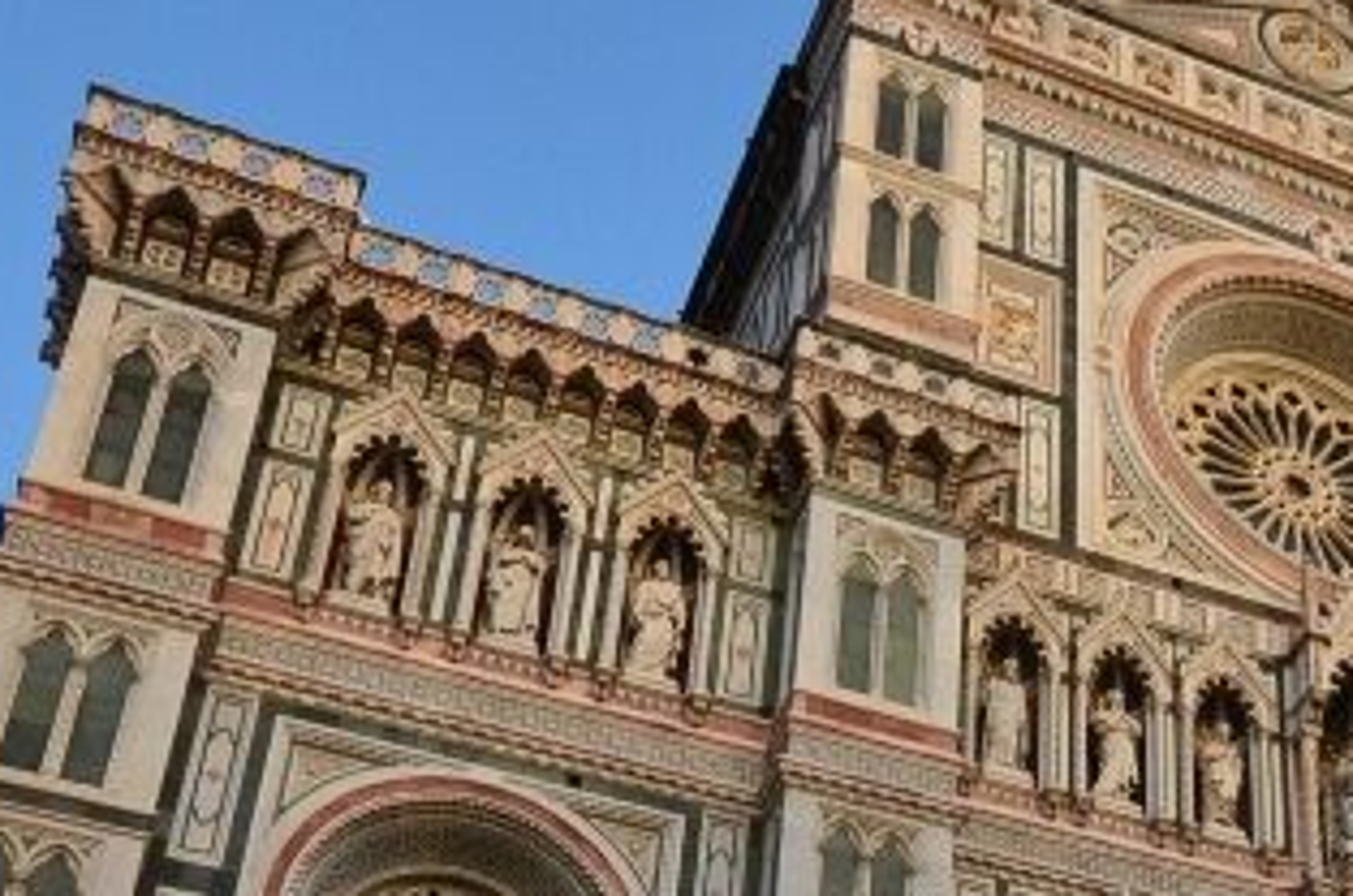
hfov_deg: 30.8
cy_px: 909
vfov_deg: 20.5
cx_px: 1107
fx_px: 2387
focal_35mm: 64
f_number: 7.1
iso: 800
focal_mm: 13
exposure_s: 1/25
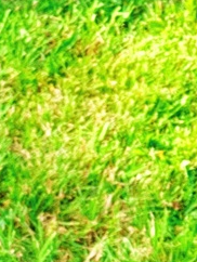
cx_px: -257
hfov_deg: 5.1
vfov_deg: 6.7
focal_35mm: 286
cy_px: 567
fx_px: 2166
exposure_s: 1/138
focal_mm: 6
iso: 25
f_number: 2.4
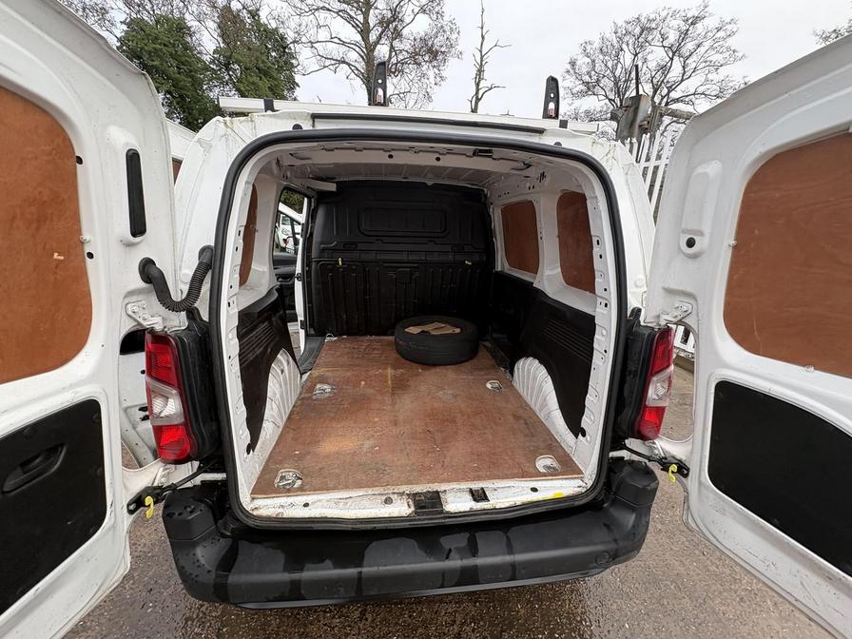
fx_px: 345
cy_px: 320
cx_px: 426
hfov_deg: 102.1
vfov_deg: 85.7
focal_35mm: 14
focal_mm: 2.22
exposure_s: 1/136
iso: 80
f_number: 2.2
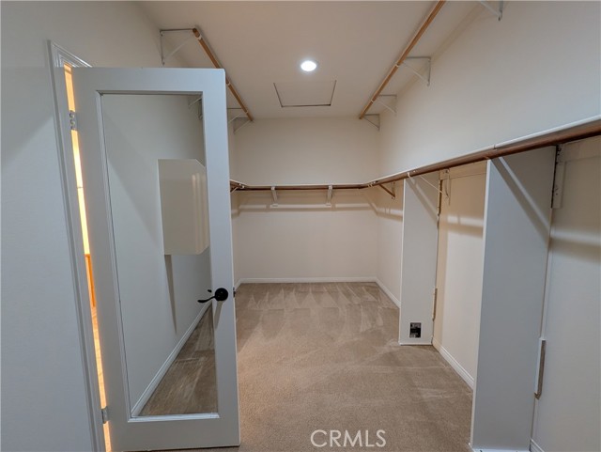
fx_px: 208
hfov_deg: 110.5
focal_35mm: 12
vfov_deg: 94.6
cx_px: 300
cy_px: 226
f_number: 1.7
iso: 117
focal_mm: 2.02
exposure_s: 1/40
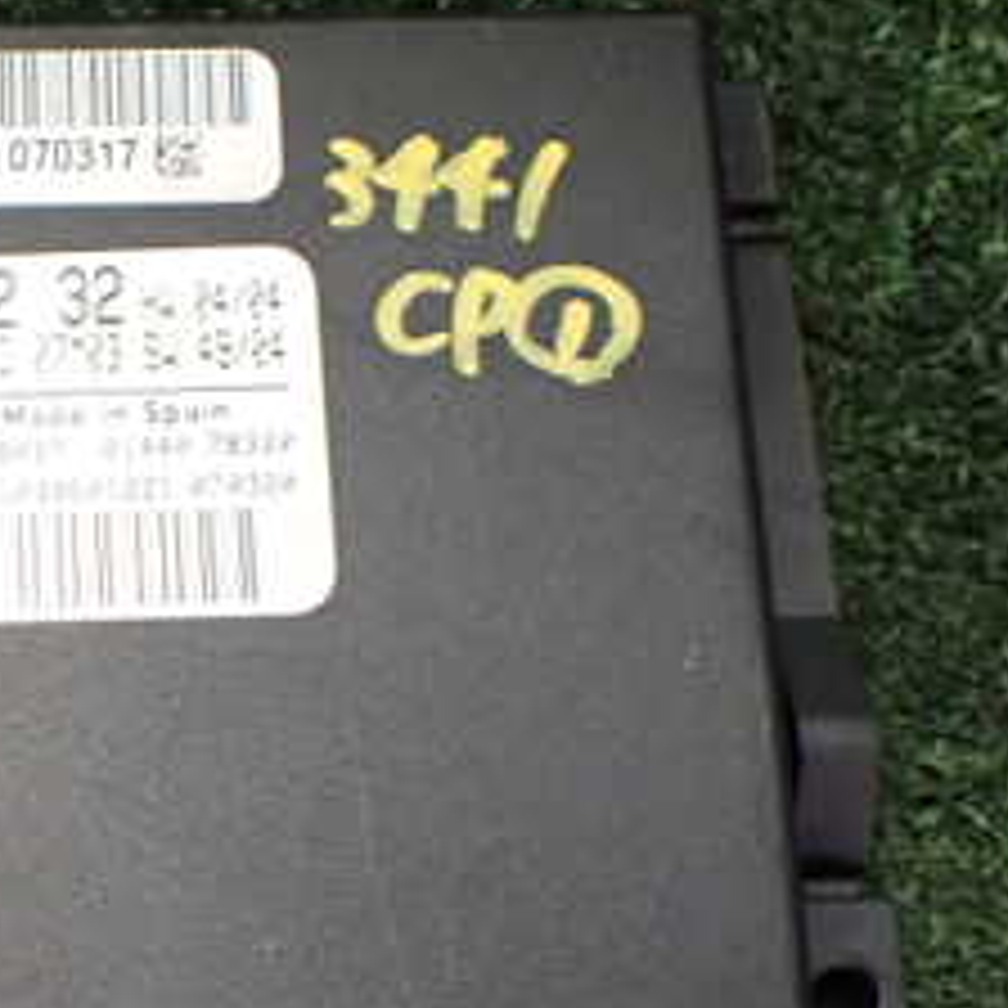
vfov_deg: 24.3
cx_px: -90
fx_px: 2339
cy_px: 590
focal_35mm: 71
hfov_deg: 22.9
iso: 500
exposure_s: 1/125
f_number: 2.3
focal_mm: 5.4
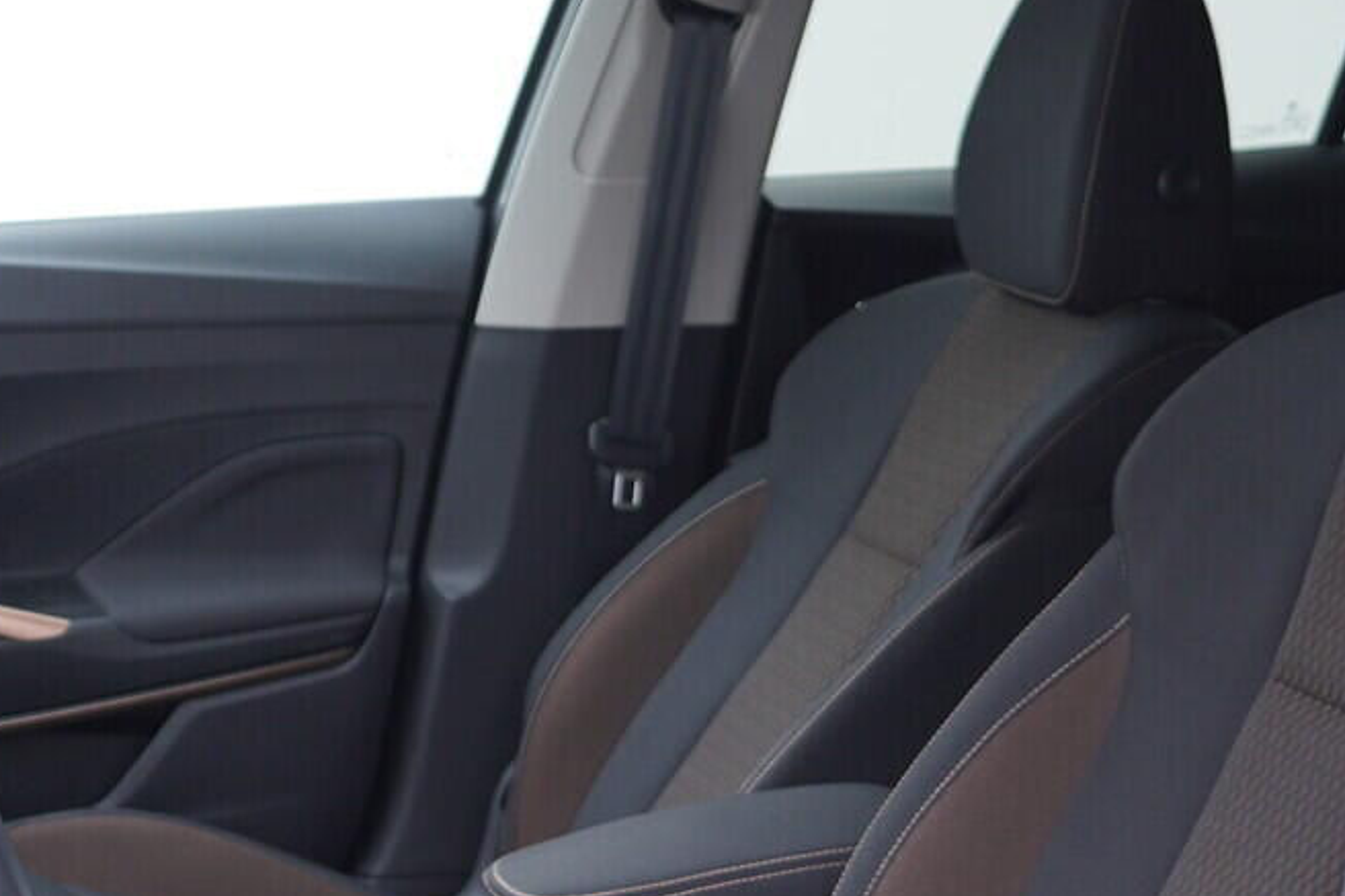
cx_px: 494
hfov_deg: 25.6
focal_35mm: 79
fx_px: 2951
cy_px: 777
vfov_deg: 17.1
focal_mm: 24
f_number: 2.8
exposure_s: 1/40
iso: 200
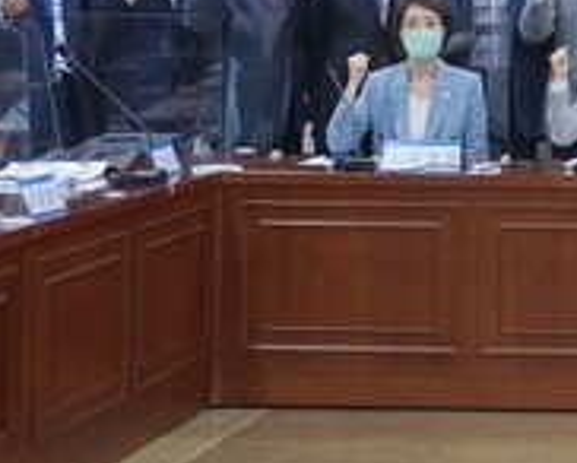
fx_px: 2376
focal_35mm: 139
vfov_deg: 10.9
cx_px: 843
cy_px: -95
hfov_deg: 13.1
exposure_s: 1/160
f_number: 5
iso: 2000
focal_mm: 30
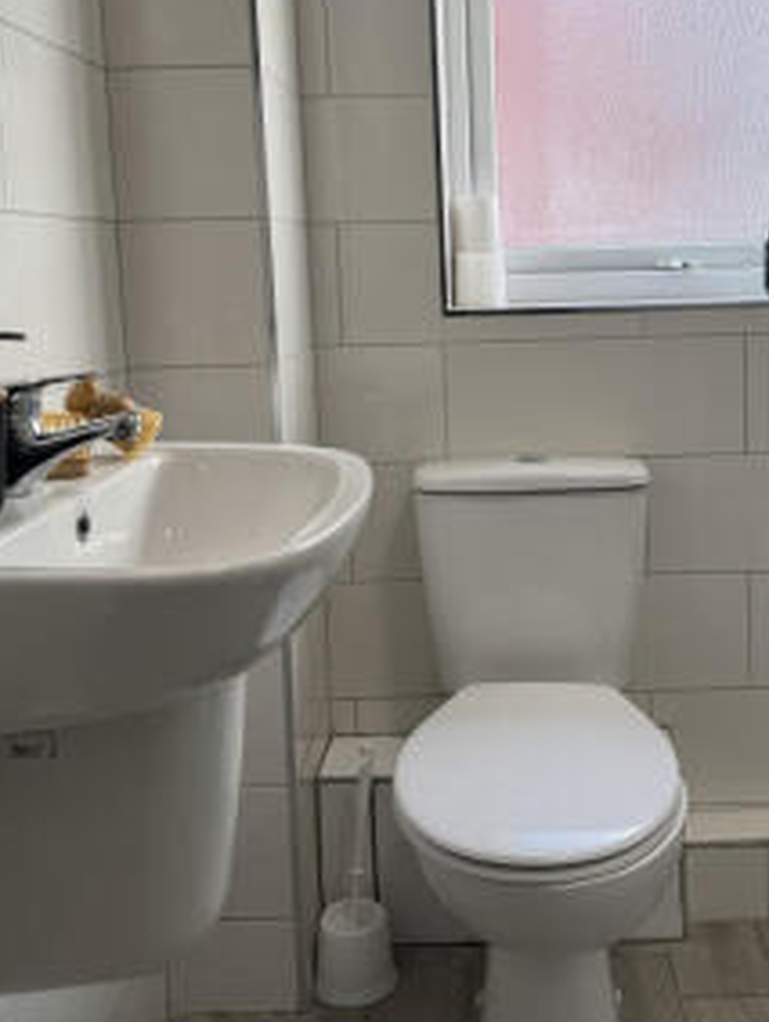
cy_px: 363
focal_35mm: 37
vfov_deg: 49.4
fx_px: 1093
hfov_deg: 38.4
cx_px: 495
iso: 50
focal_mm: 6.76
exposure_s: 1/138
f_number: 1.78
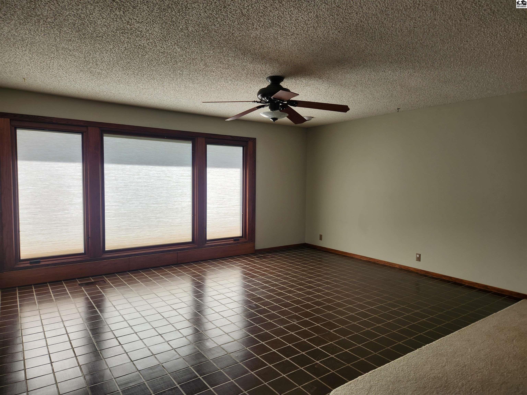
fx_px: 350
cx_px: 264
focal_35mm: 23
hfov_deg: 73.9
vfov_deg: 58.9
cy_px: 198
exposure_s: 1/186
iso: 20
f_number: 1.8
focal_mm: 5.4
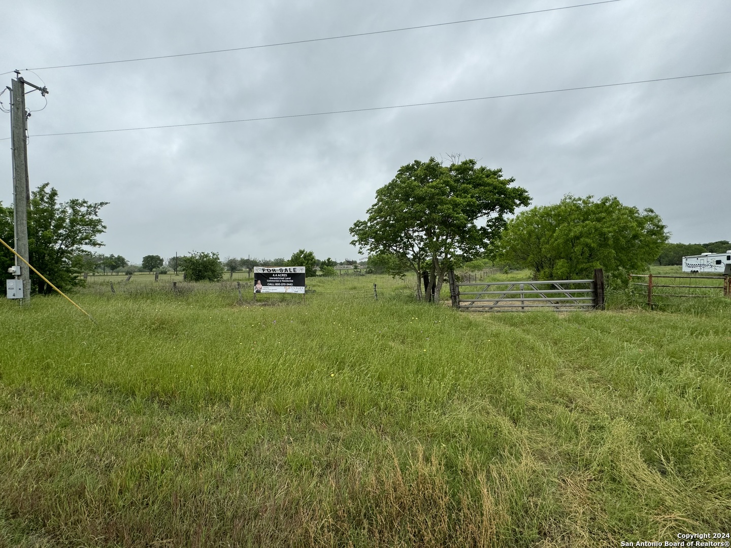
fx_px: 296
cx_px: 366
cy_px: 274
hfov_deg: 102.1
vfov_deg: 85.7
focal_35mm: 14
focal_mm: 2.22
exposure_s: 1/620
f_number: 2.2
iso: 40
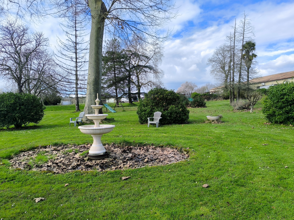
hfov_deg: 73.9
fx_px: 195
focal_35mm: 23
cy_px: 110
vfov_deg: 58.9
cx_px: 147
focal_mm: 6.14
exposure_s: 1/808
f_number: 1.65
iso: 50
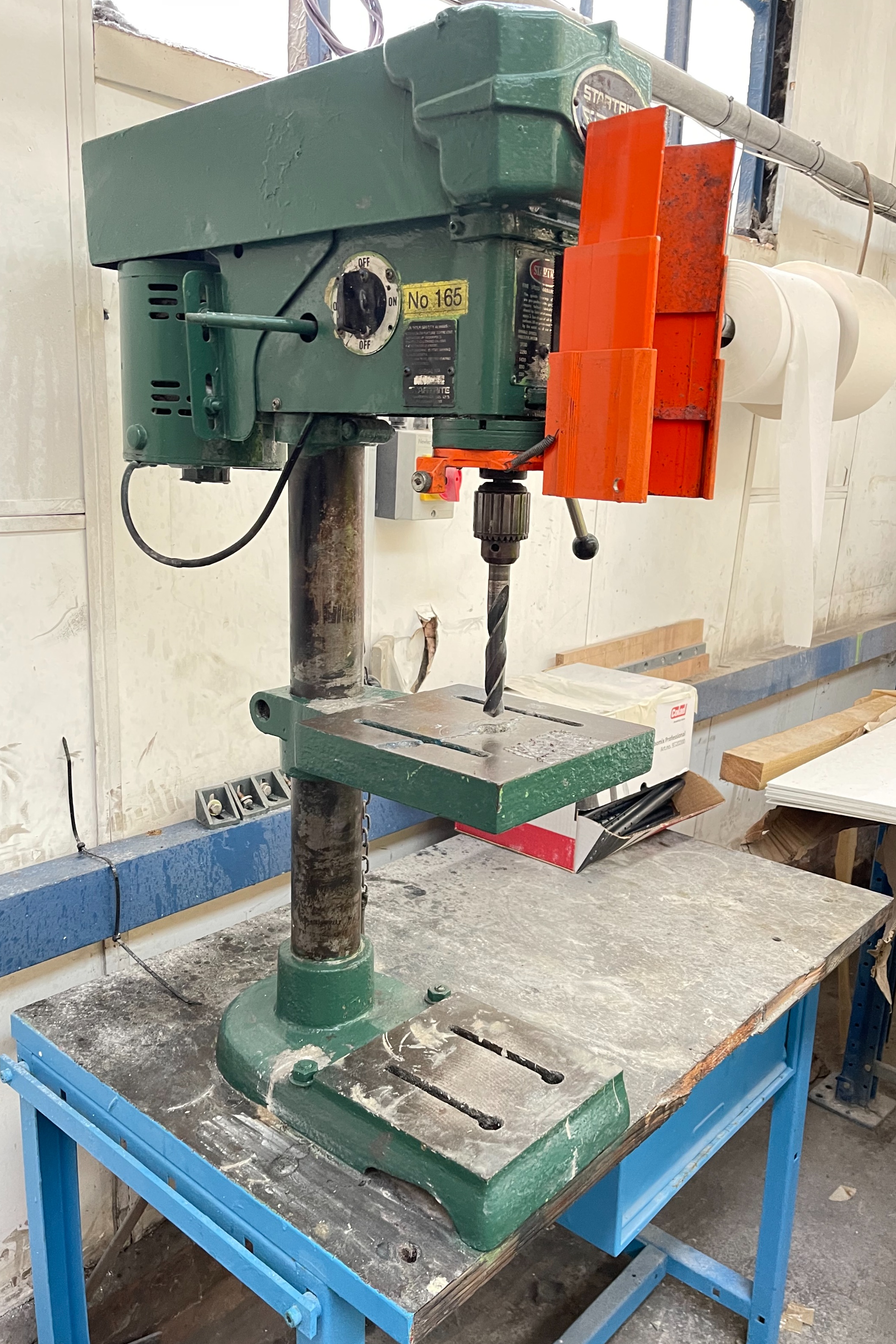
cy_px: 680
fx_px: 1045
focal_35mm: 28
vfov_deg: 65.5
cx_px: 462
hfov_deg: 46.4
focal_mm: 5.1
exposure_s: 1/60
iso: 400
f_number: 1.6
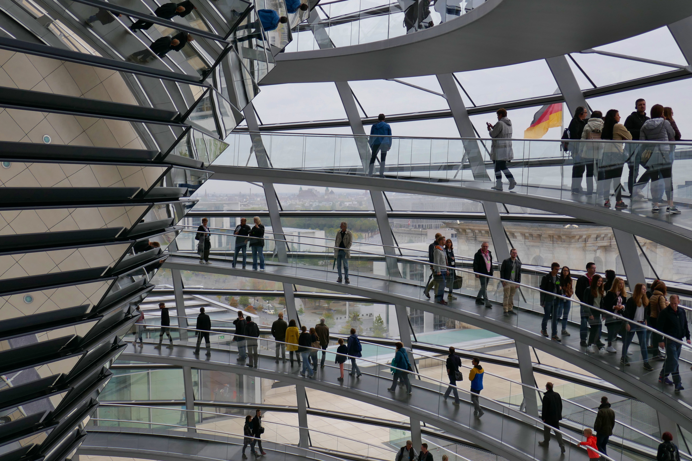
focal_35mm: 36
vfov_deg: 36.9
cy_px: 230
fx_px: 692
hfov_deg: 53.1
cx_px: 346
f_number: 3.4
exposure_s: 1/320
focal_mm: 12.9
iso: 125
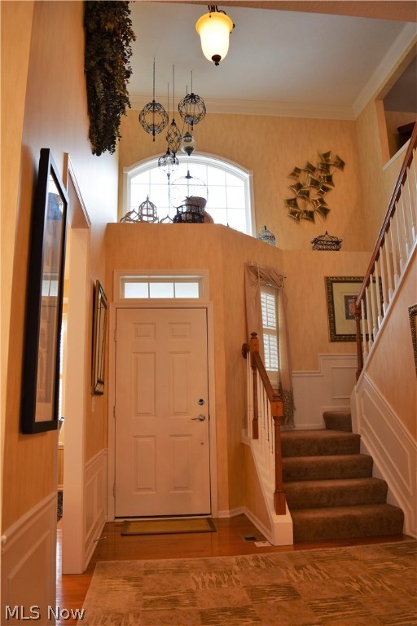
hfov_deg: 47.9
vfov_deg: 67.4
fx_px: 469
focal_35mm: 27
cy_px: 313
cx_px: 208
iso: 500
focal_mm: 18
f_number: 4
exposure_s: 1/60
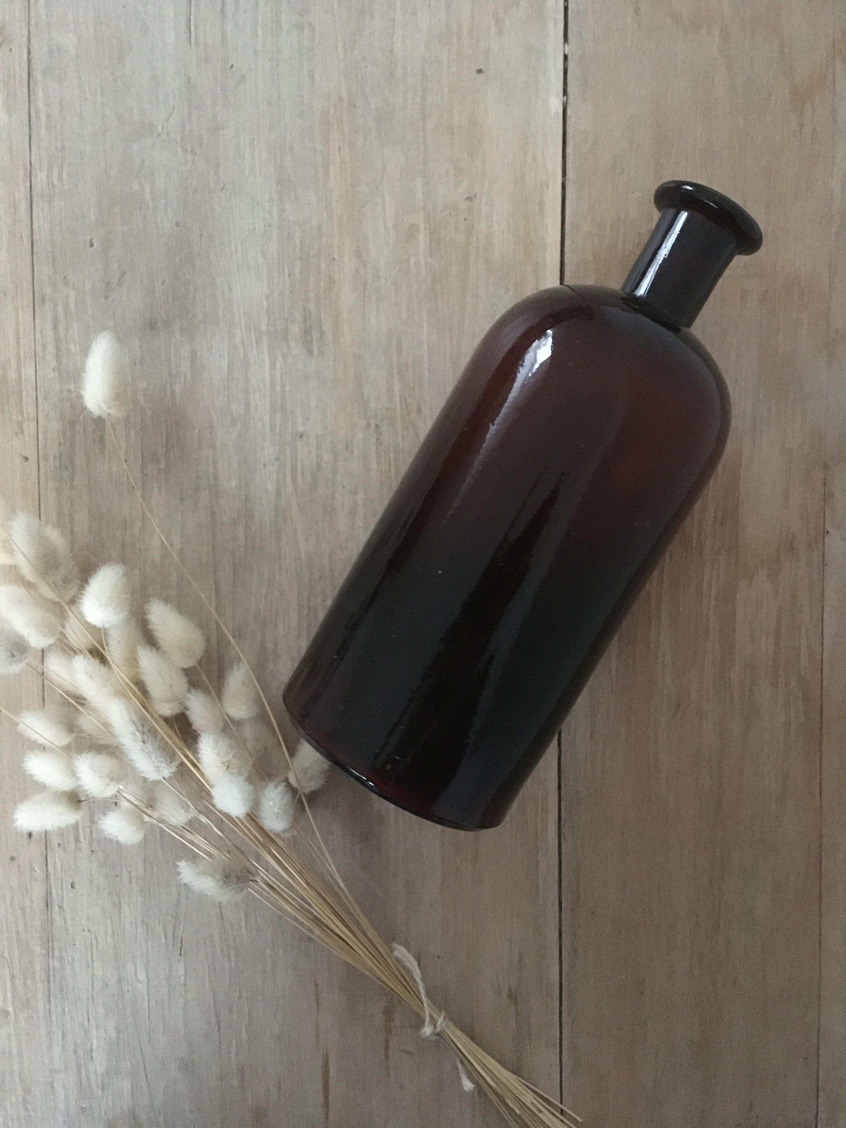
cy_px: 564
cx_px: 423
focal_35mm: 29
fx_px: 945
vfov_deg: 61.7
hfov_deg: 48.2
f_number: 2.2
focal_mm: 4.15
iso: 640
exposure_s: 1/17
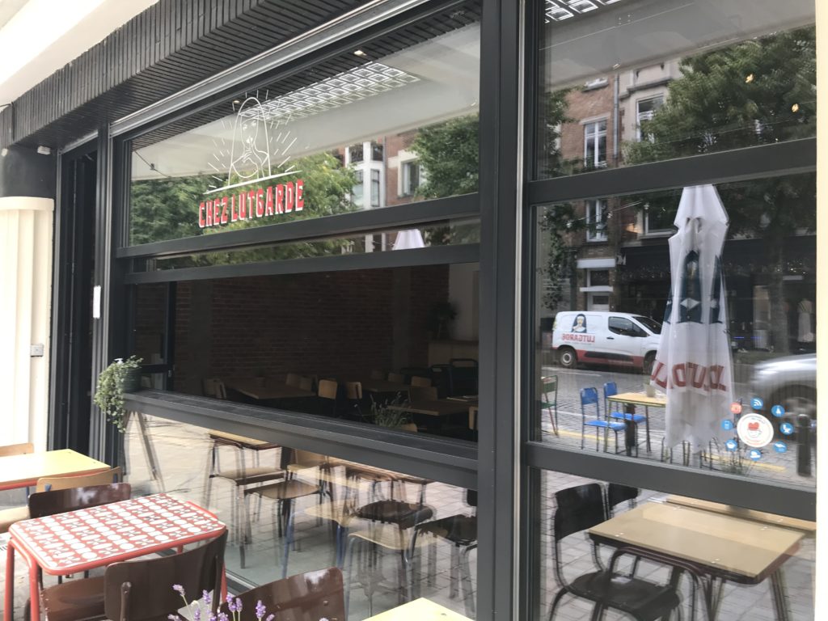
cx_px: 414
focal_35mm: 28
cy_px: 310
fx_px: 670
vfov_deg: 49.7
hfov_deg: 63.4
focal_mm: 3.99
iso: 20
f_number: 1.8
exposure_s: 1/103
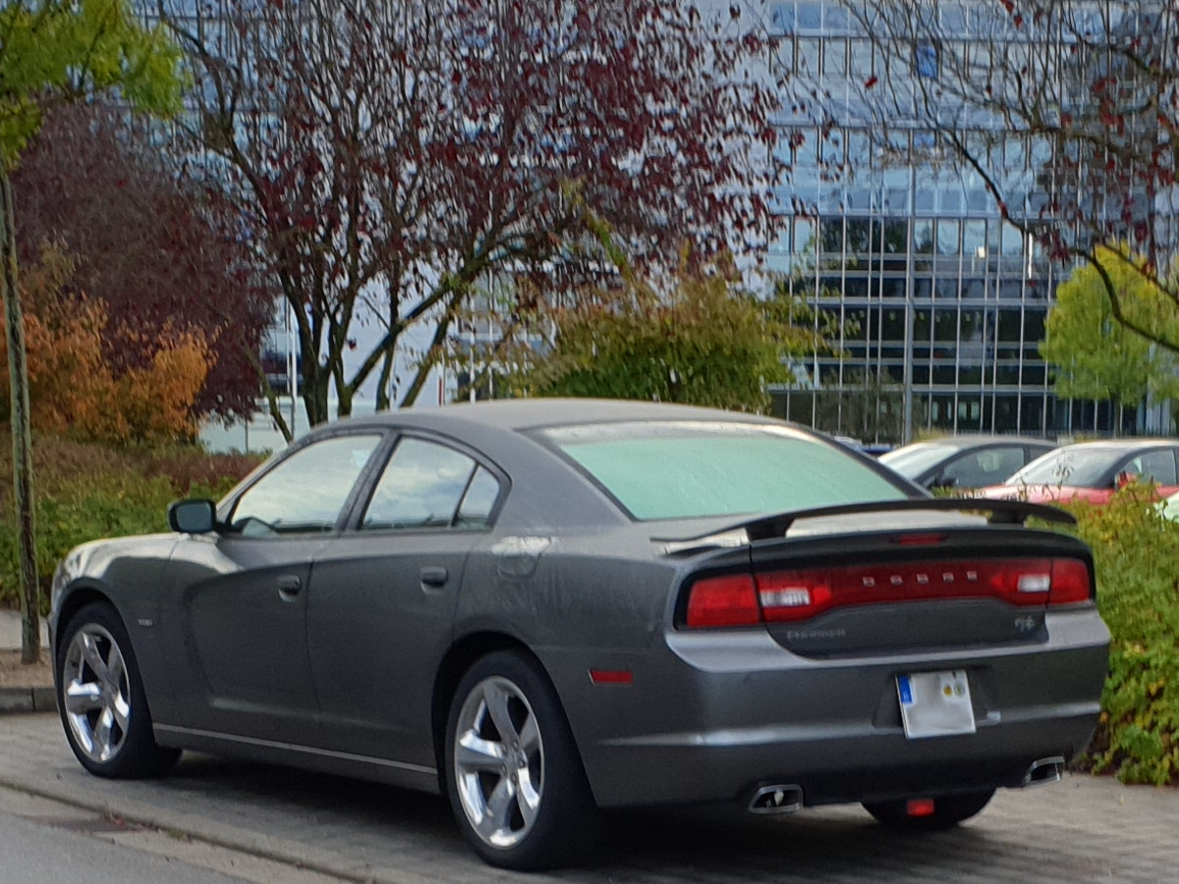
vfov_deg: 53.1
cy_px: 442
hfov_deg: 67.3
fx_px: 886
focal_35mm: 26
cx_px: 590
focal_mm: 4.3
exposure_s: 1/207
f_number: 2.4
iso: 50
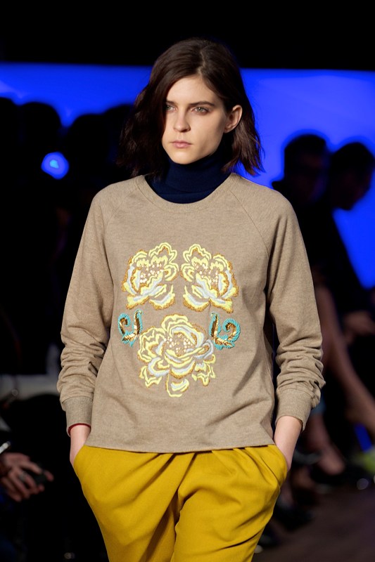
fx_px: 2813
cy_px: 281
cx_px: 188
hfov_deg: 7.6
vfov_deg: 11.4
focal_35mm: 180
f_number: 3.3
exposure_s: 1/350
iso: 800
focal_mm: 180
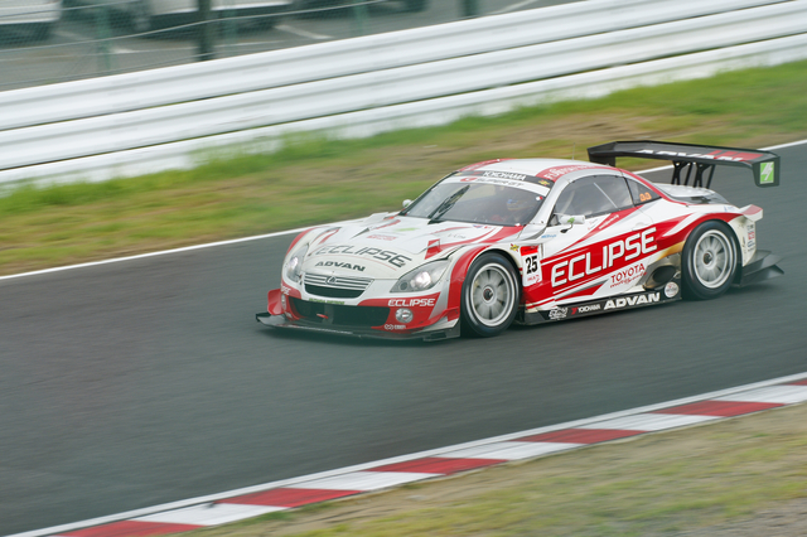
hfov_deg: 6.5
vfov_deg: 4.4
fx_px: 7057
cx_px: 404
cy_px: 268
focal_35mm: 315
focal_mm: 210
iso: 200
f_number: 9
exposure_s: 1/250
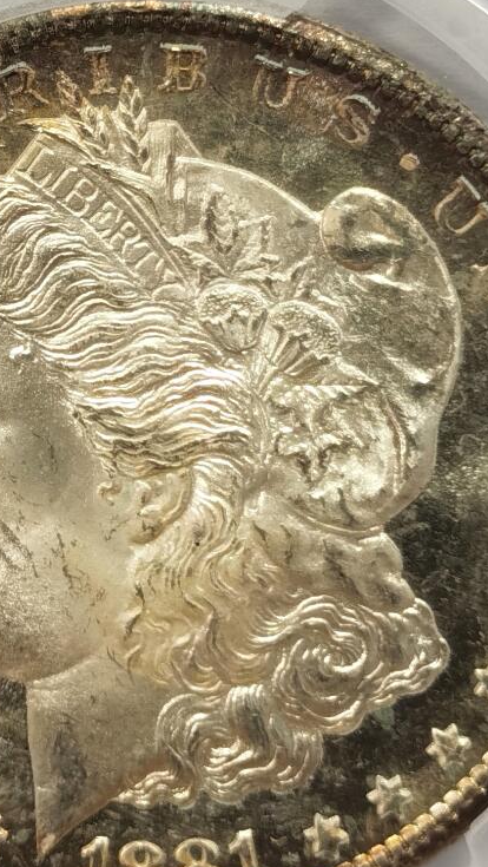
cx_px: 139
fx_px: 3309
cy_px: 168
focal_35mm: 144
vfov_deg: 14.8
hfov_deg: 8.4
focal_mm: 5.56
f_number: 16
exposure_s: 1/100
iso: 100
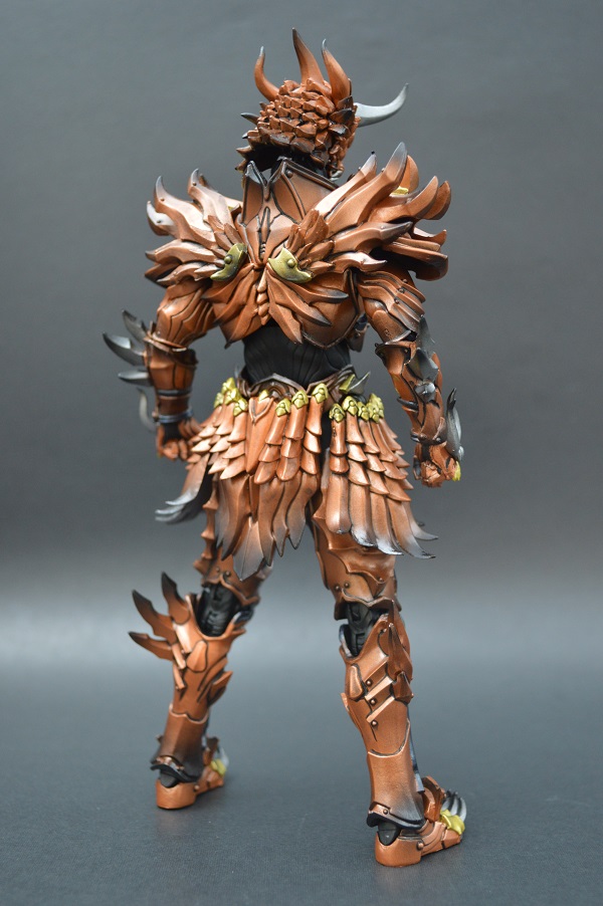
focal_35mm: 45
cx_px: 302
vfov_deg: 43.6
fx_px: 1132
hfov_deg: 29.8
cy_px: 453
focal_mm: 30
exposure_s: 1/5
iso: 800
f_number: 4.5
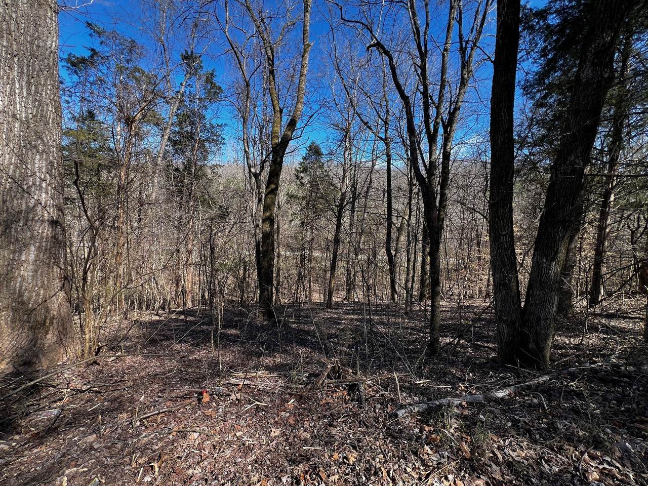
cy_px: 243
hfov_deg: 106.2
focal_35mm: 13
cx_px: 324
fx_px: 243
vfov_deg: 89.9
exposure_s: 1/361
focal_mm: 1.57
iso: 32
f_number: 1.8
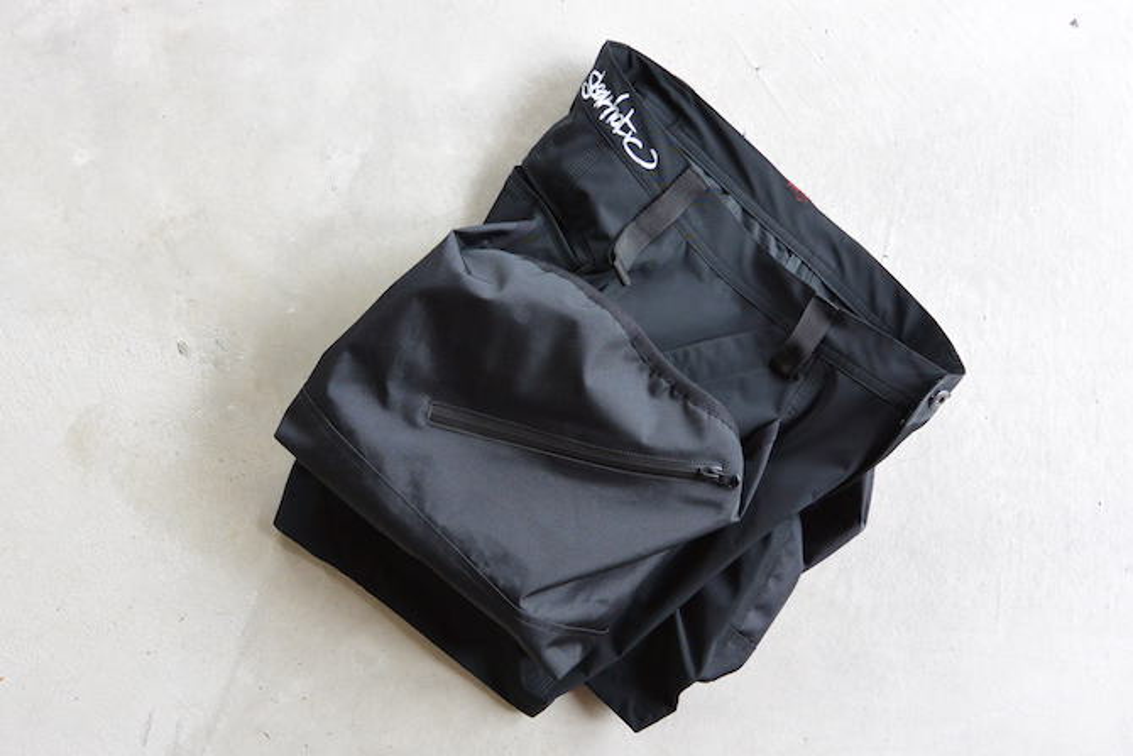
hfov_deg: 48.4
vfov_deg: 33.4
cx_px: 566
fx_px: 1259
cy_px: 378
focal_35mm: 40
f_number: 4.2
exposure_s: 1/160
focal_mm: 15
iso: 400
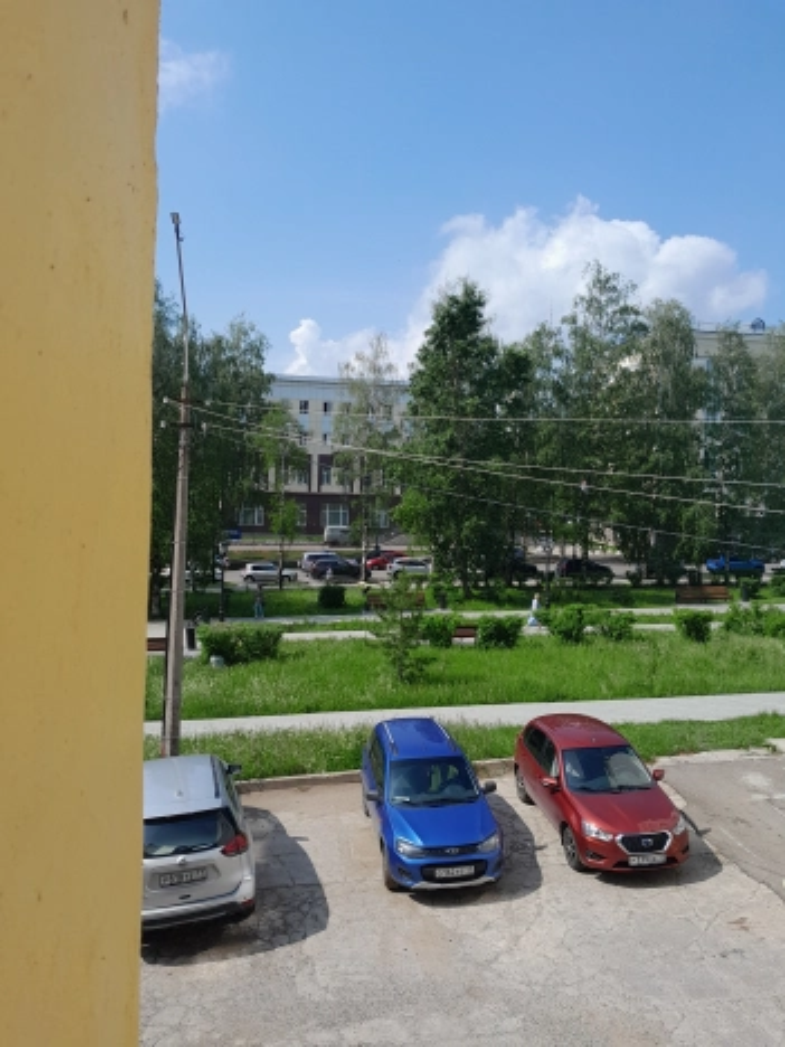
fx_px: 816
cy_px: 524
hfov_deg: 51.4
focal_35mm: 27
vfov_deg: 65.3
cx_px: 392
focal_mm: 4
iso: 40
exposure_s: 1/514
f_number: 1.8
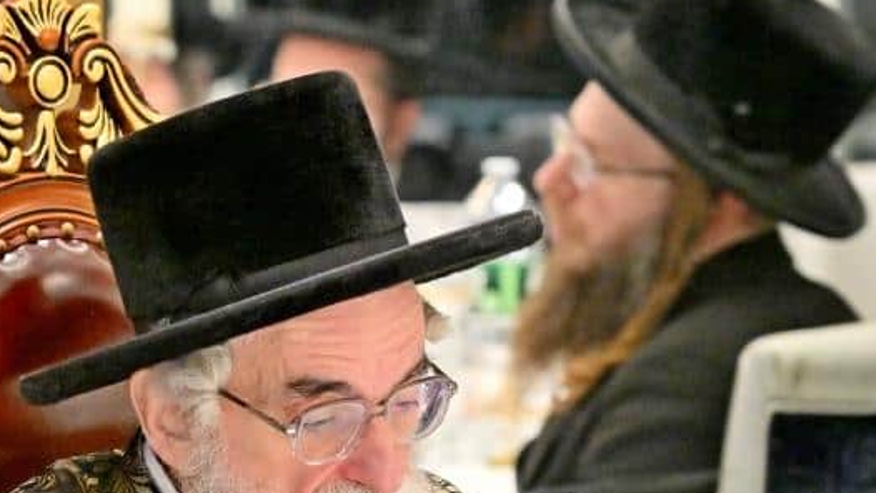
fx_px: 8526
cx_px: 108
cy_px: 446
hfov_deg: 5.9
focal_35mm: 367
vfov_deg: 3.3
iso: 2000
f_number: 4
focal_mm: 120
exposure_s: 1/320
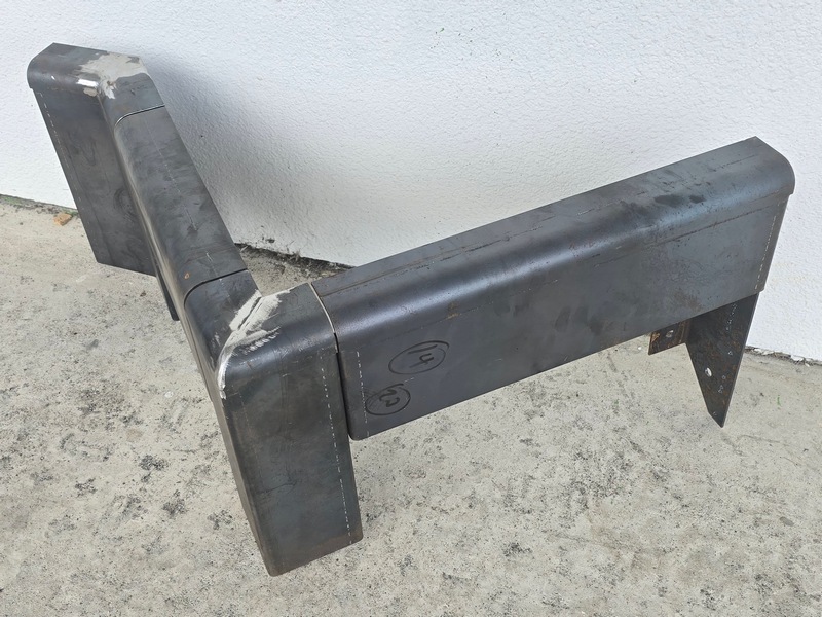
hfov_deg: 73.9
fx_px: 546
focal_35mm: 23
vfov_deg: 58.9
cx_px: 411
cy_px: 308
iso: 12
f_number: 1.7
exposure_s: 1/180
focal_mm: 6.3
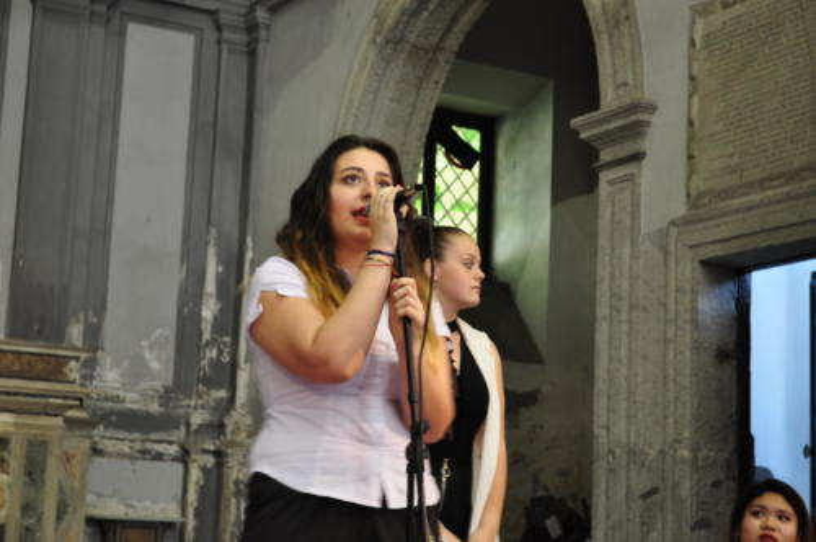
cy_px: 271
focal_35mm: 72
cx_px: 408
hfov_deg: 28.1
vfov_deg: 18.9
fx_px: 1630
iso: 400
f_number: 5.3
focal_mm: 48
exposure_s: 1/4
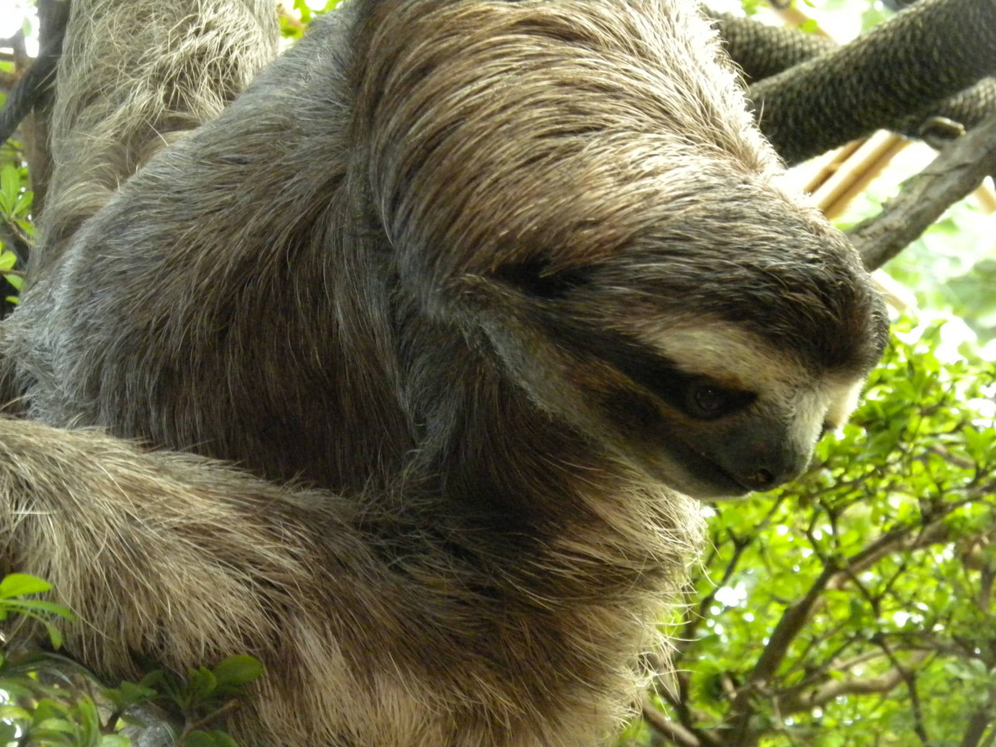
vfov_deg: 17.4
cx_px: 498
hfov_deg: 23.0
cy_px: 374
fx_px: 2446
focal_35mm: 85
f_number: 5.1
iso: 800
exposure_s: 1/30
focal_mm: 15
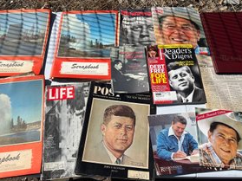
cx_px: 118
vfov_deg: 44.1
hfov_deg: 56.8
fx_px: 224
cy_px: 80
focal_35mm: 32
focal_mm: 5.7
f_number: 1.5
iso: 50
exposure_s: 1/9434
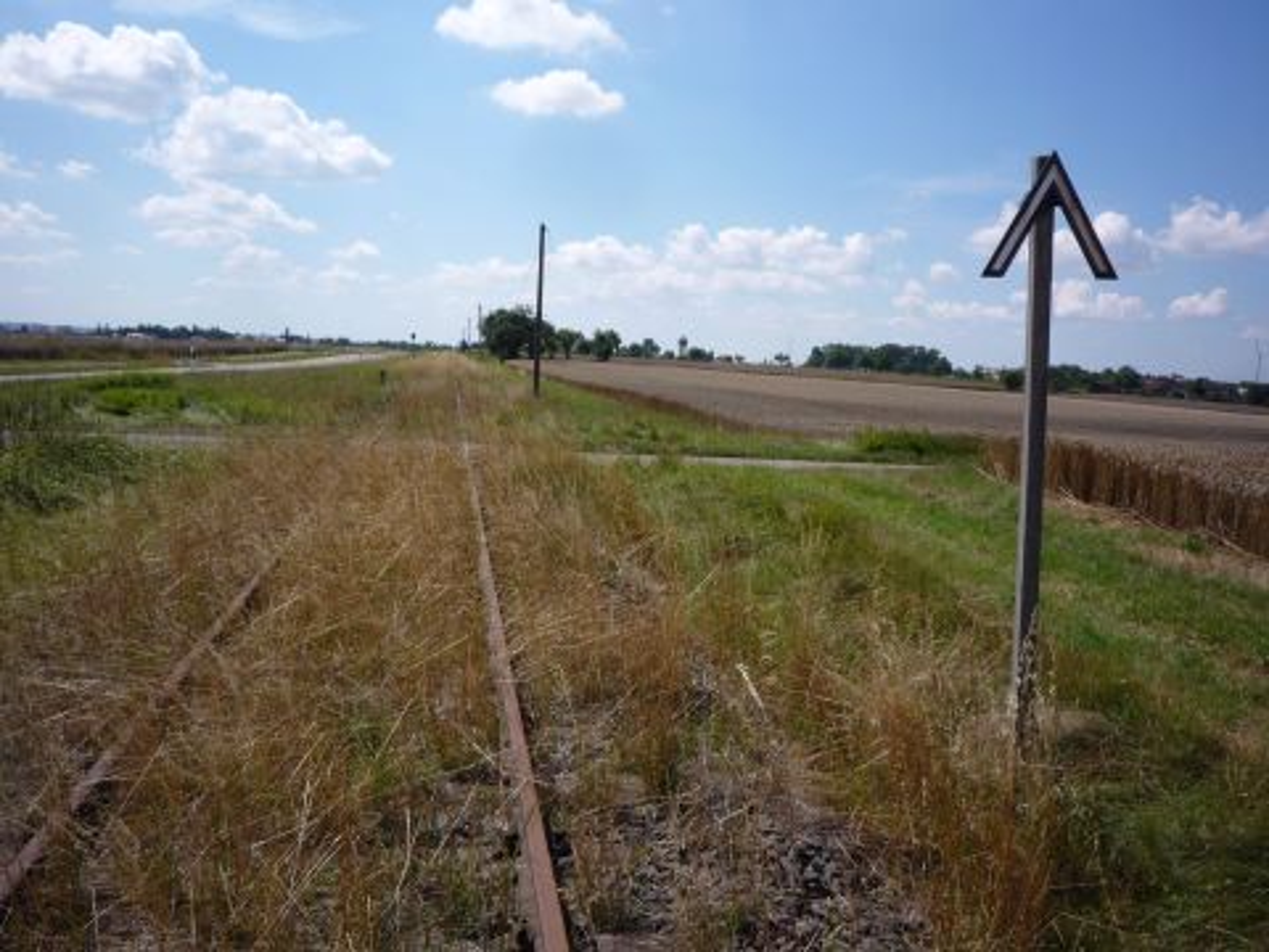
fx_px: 1173
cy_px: 476
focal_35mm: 32
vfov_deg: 44.2
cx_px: 634
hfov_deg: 56.8
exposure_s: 1/500
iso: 100
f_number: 5.6
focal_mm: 5.2
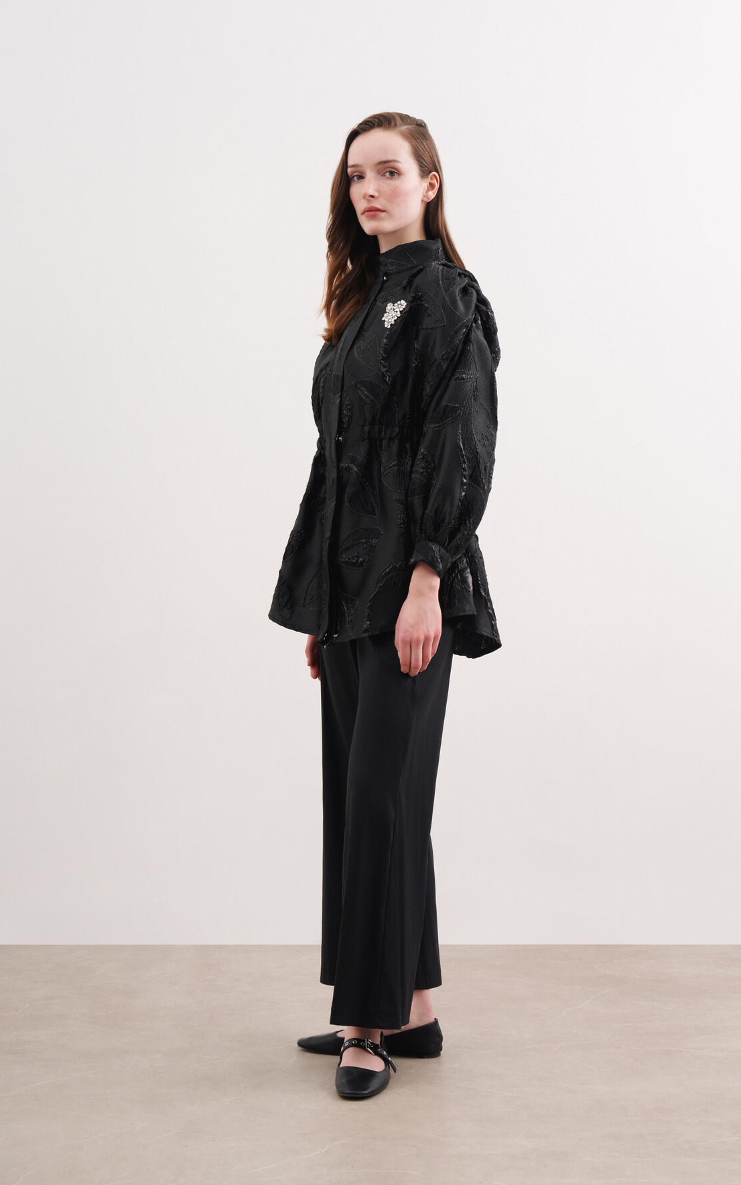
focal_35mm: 56
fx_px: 1809
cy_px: 593
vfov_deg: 36.3
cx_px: 400
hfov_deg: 23.1
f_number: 11
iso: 400
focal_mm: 54
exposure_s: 1/160
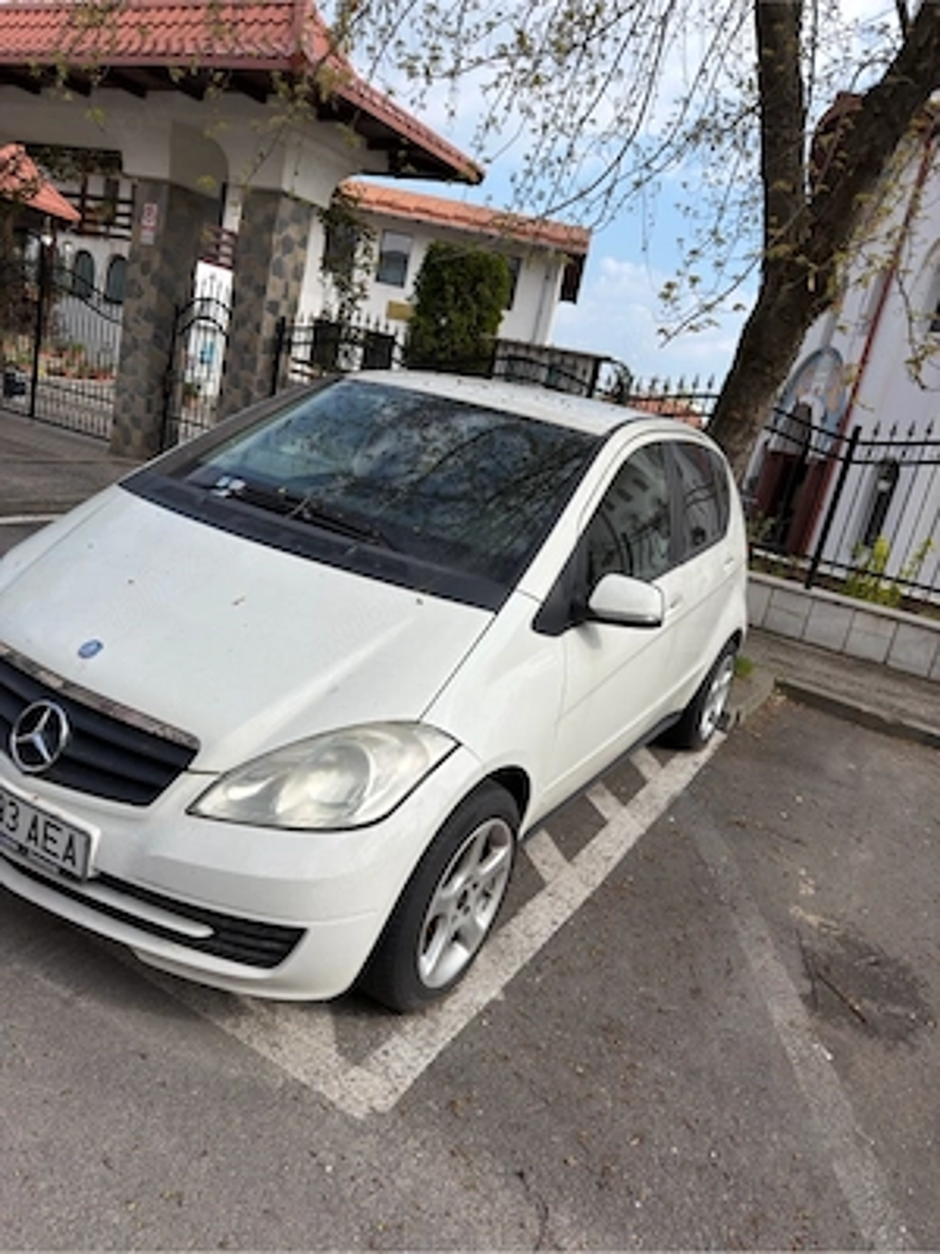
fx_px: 869
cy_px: 627
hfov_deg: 56.8
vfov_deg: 71.6
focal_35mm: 24
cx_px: 470
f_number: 1.78
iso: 64
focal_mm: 6.76
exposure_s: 1/3497
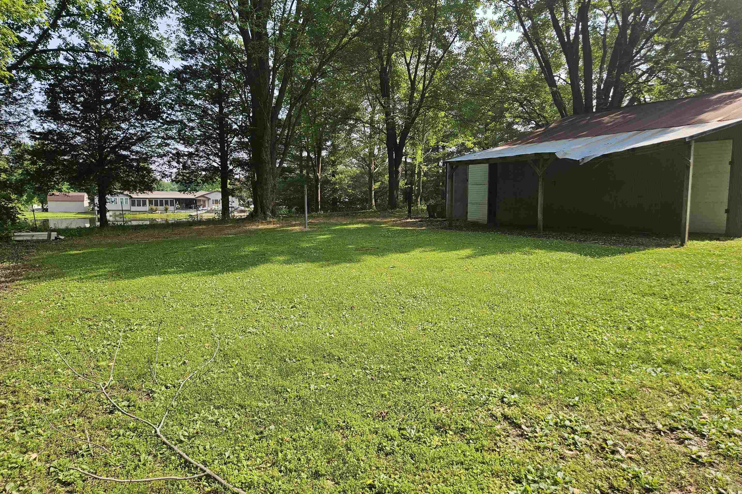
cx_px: 371
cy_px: 252
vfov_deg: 53.1
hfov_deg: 73.7
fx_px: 495
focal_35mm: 24
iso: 40
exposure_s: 1/1300
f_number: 1.8
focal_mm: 5.4
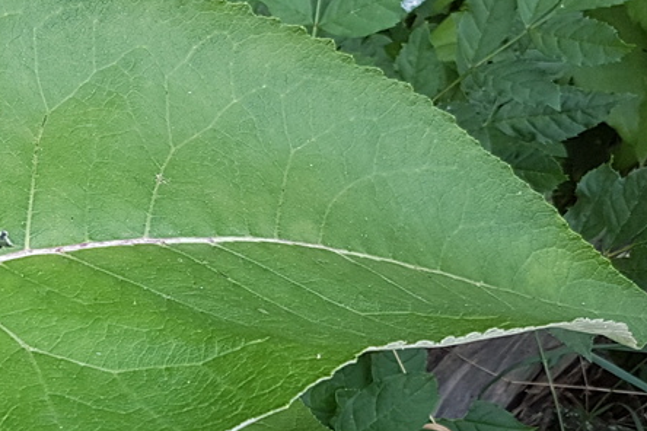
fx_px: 1456
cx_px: -142
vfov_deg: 16.3
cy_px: 492
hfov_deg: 22.9
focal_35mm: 81
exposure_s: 1/100
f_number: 1.7
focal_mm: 4.2
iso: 50
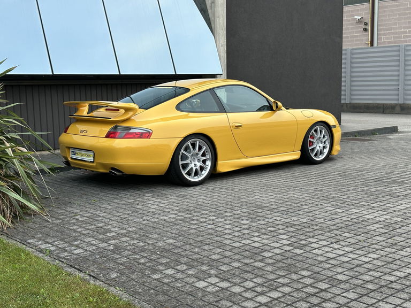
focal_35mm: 48
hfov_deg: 39.7
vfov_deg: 30.3
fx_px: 570
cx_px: 206
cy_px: 154
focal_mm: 6.86
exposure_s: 1/121
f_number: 1.78
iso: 80
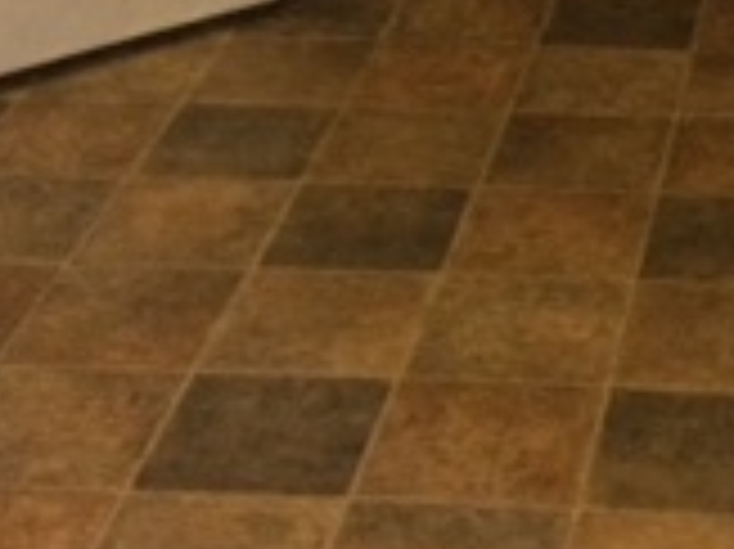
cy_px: -436
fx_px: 2415
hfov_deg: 17.0
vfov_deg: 12.0
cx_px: 698
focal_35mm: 114
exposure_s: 1/30
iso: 200
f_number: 2.2
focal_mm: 4.15
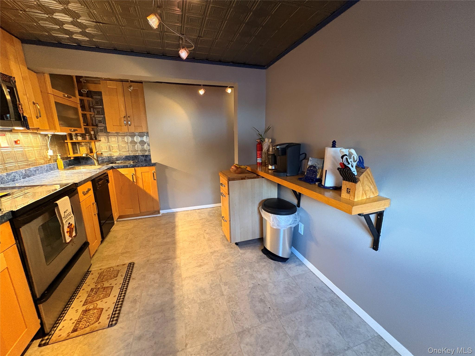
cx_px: 238
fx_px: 192
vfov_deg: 85.7
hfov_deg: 102.1
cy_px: 178
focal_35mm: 14
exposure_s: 1/60
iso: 800
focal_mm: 2.22
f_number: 2.2
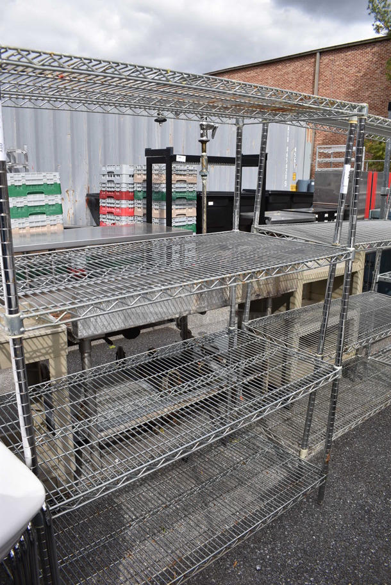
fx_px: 439
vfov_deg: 67.3
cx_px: 196
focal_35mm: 27
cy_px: 292
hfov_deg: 48.0
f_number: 8
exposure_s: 1/250
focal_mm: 18
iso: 125
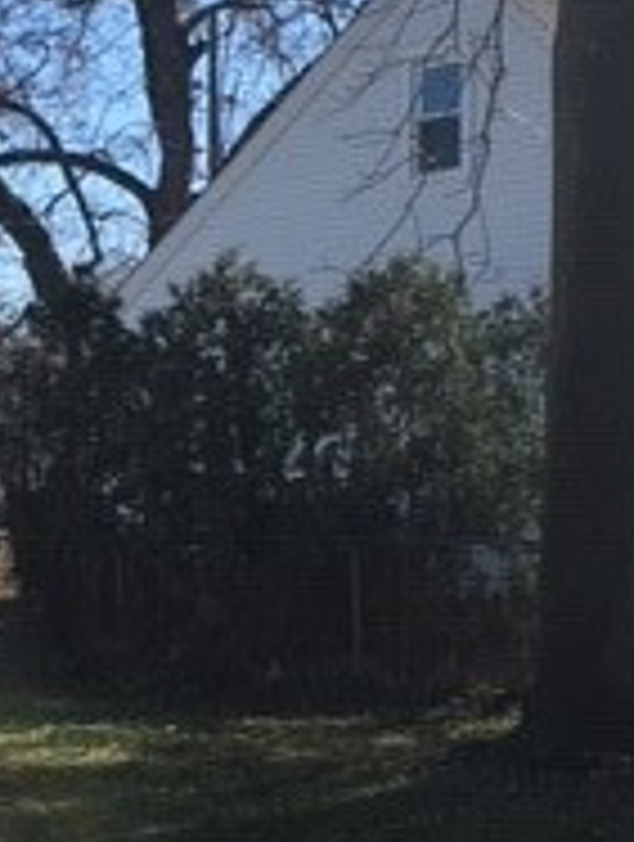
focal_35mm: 99
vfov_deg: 19.8
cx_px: -63
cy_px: 455
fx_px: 2409
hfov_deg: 14.6
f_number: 2.2
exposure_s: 1/1083
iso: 25
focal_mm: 4.15
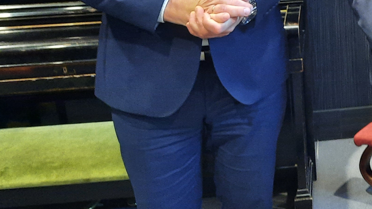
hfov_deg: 27.8
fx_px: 671
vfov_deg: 16.9
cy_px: -46
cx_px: 425
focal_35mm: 68
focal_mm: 4.6
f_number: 2
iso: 320
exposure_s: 1/33
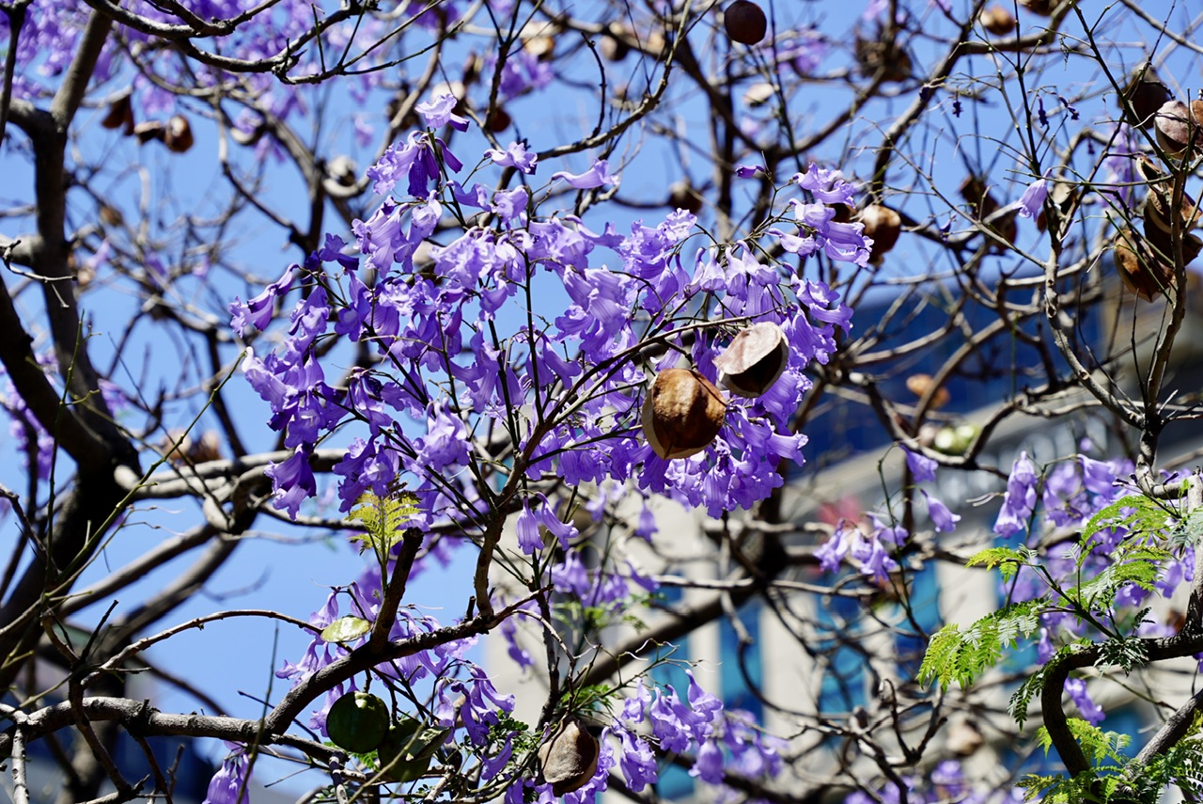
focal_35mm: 136
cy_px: 402
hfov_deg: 15.1
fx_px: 4547
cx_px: 602
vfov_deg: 10.1
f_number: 9
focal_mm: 136
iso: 100
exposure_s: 1/160
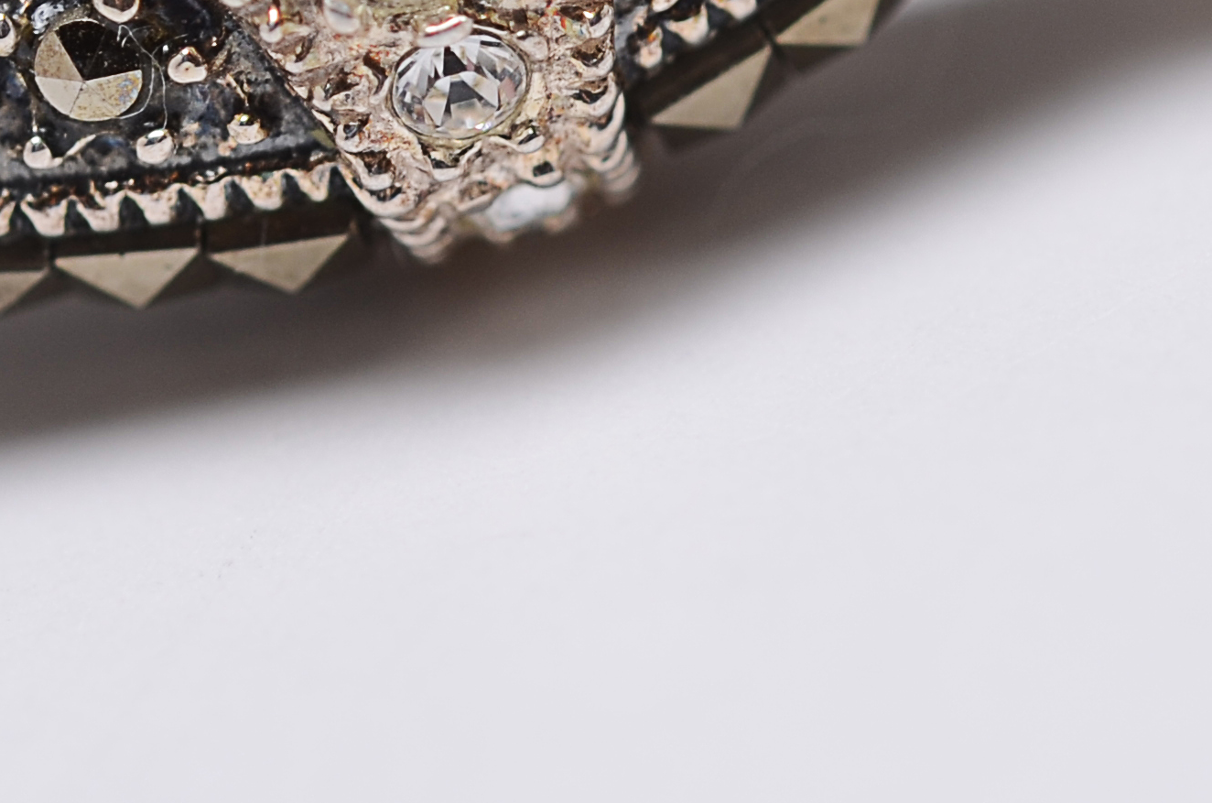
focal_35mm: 335
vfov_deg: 4.1
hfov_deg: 6.1
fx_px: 11255
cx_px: 1273
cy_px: -253
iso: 100
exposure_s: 1/80
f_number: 8
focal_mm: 60
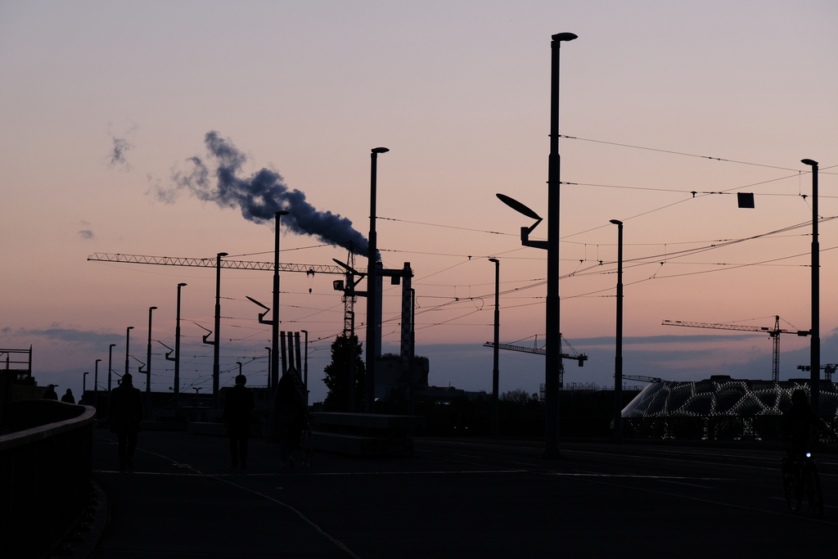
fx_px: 2444
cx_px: 419
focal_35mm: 105
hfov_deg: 19.5
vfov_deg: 13.0
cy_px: 280
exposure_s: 1/210
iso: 640
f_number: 5.6
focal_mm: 70
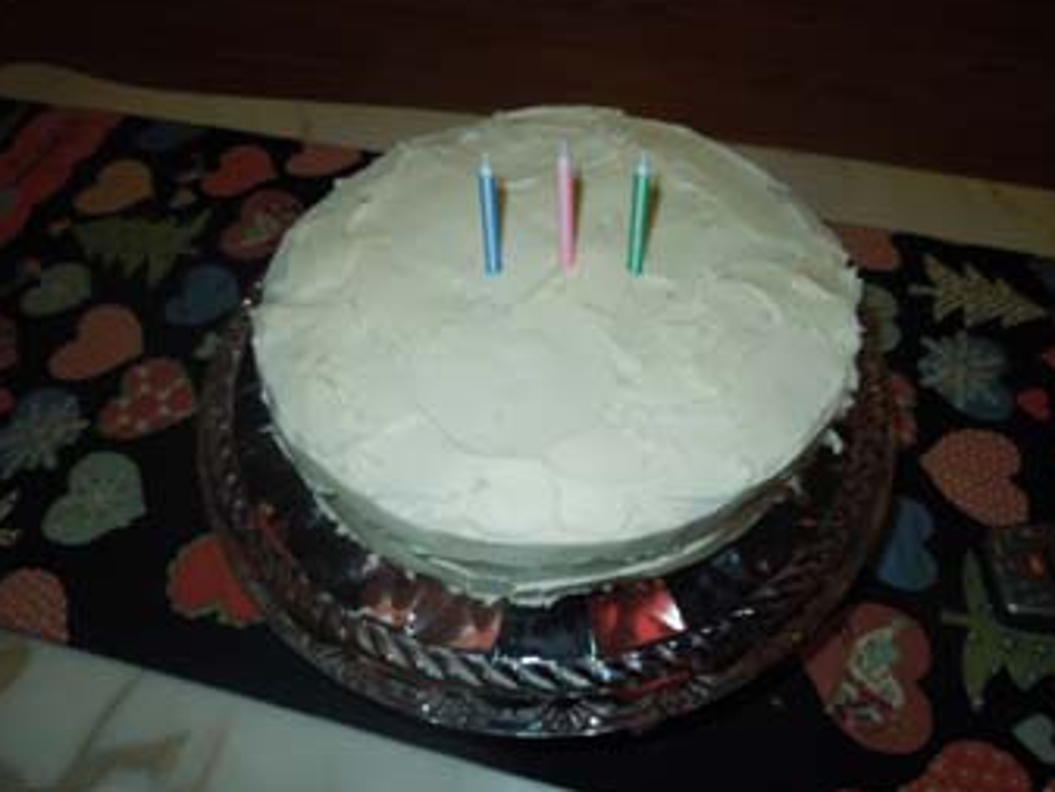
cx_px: 538
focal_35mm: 26
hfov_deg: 67.3
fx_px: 793
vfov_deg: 53.1
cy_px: 390
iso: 100
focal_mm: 4.5
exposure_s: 1/30
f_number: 3.3
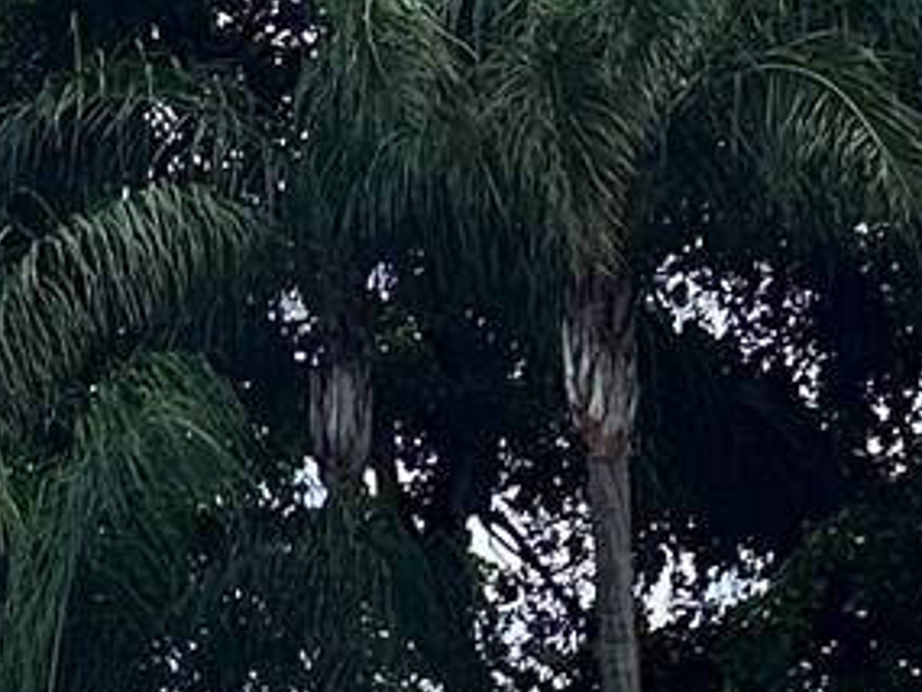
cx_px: -16
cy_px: 1258
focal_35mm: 187
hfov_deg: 10.5
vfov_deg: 7.7
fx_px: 4983
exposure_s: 1/1252
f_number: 1.5
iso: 50
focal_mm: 5.7
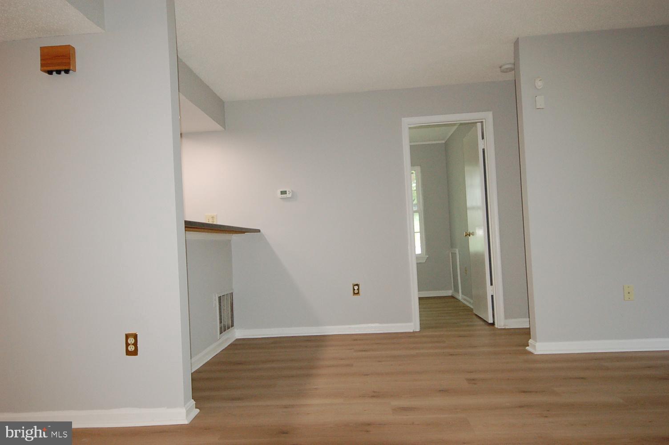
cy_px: 222
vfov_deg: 50.3
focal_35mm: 26
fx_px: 473
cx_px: 334
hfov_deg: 70.5
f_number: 5.6
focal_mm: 17
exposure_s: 1/60
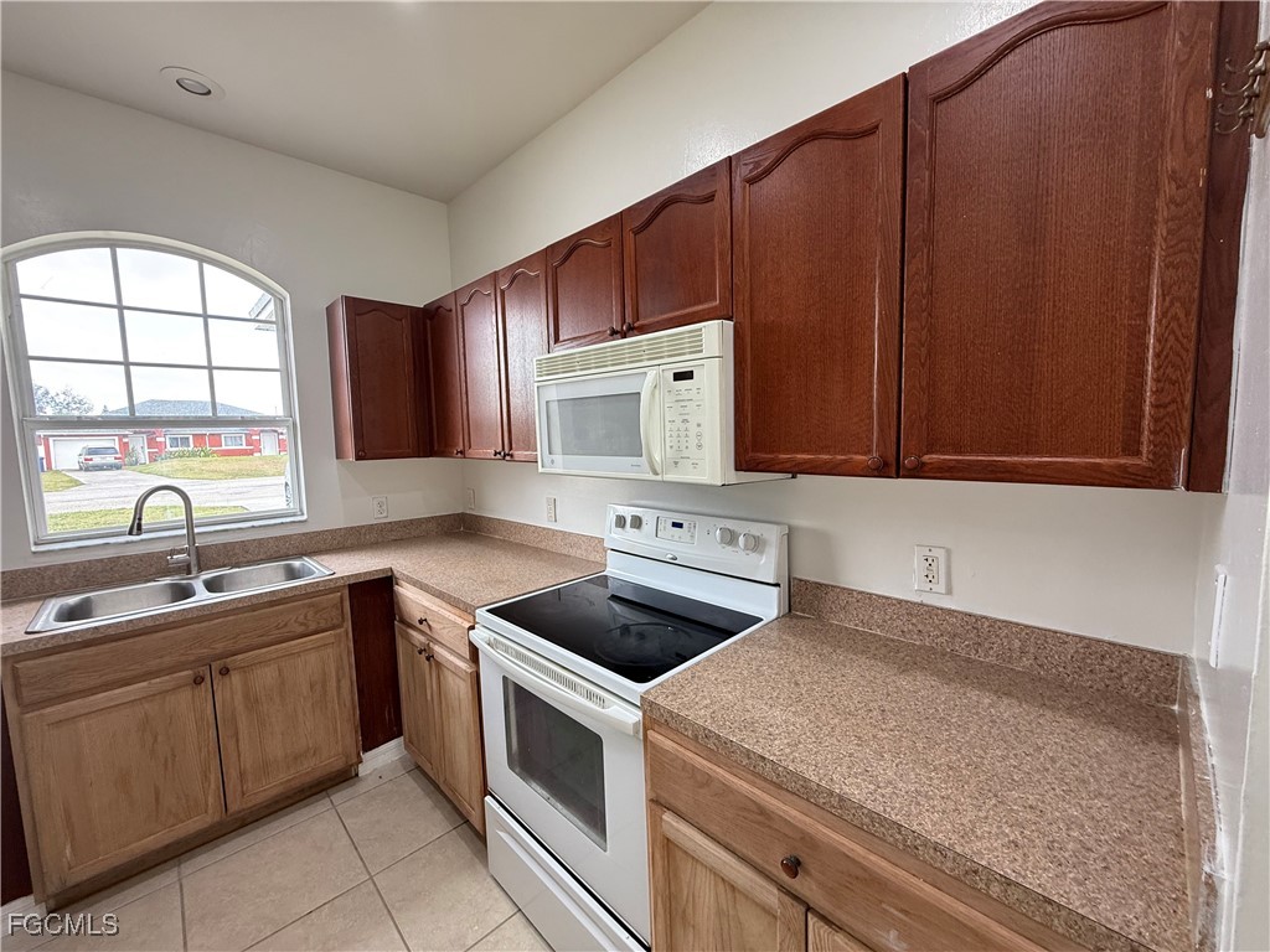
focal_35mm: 14
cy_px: 476
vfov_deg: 85.7
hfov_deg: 102.1
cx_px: 635
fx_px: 514
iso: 125
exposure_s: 1/120
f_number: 2.2
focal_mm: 2.22
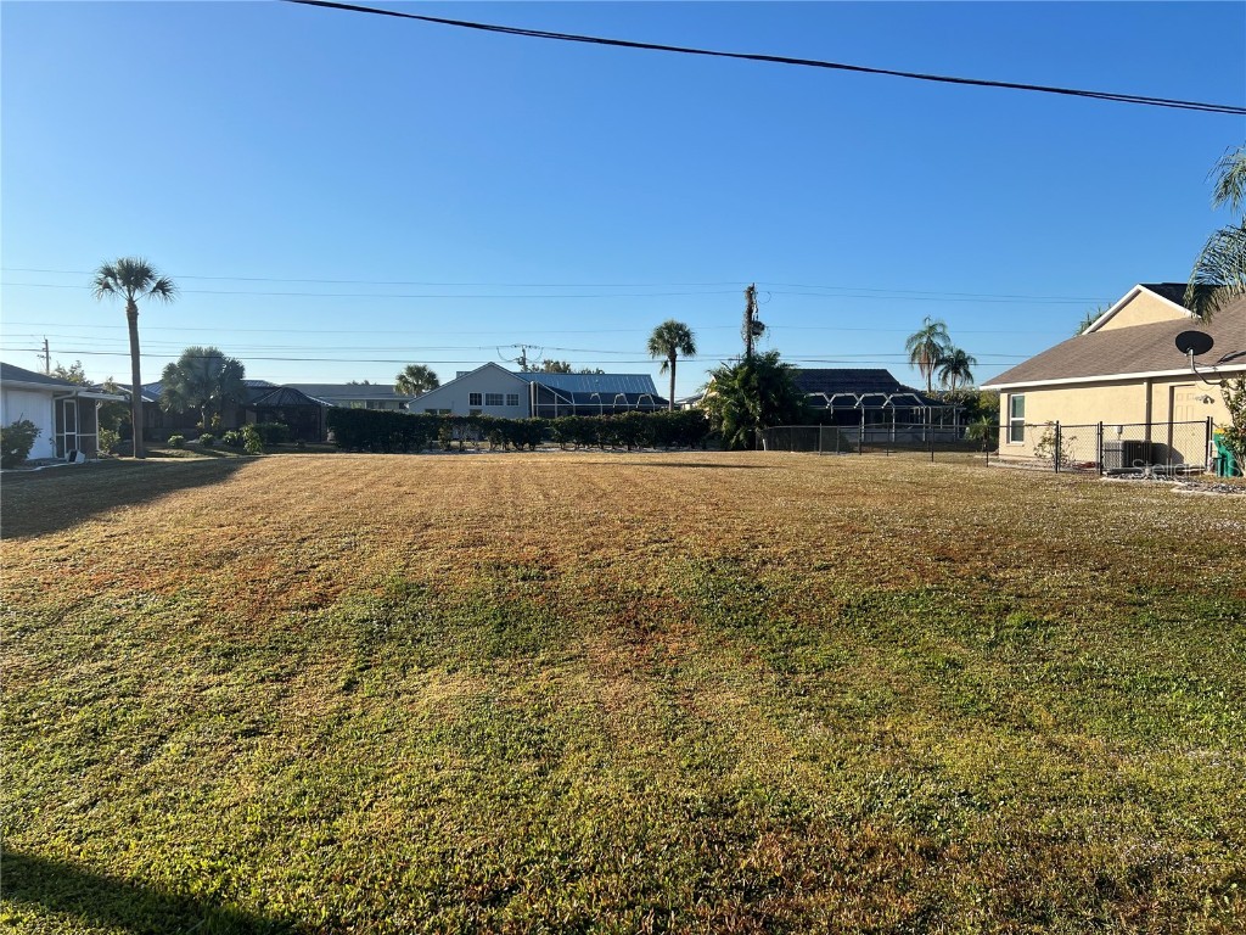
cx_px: 623
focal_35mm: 26
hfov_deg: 67.3
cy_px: 468
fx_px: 936
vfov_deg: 53.1
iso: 50
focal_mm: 5.7
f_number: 1.5
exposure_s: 1/4115
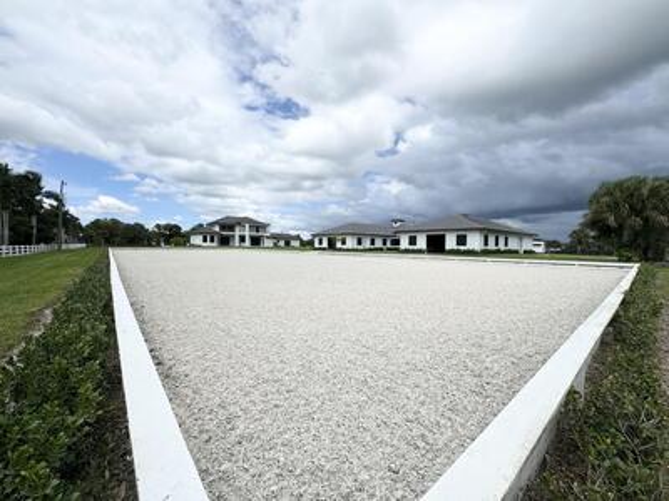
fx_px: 271
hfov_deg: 102.1
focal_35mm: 14
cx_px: 334
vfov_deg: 85.7
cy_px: 250
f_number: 2.2
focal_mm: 2.22
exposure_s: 1/3390
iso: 40
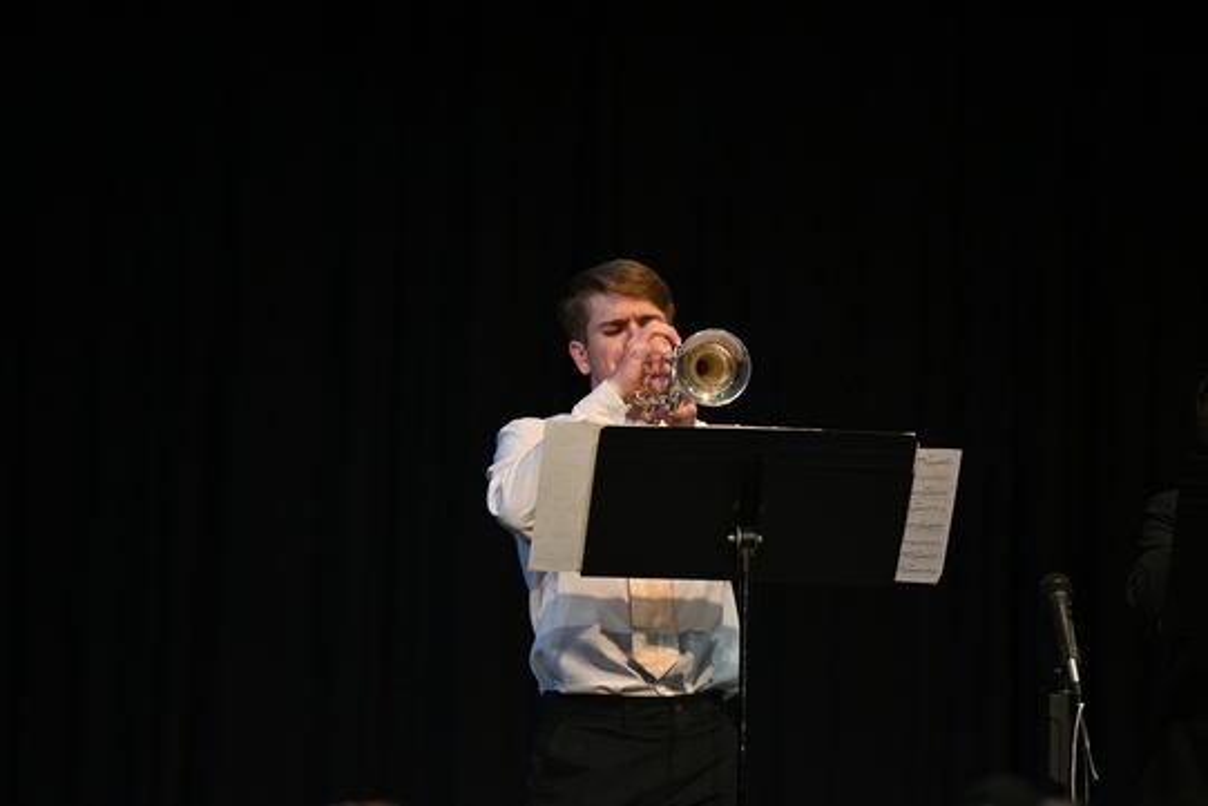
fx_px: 6041
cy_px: 403
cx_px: 604
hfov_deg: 11.4
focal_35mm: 180
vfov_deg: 7.6
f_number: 2.8
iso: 1000
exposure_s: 1/400
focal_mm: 180
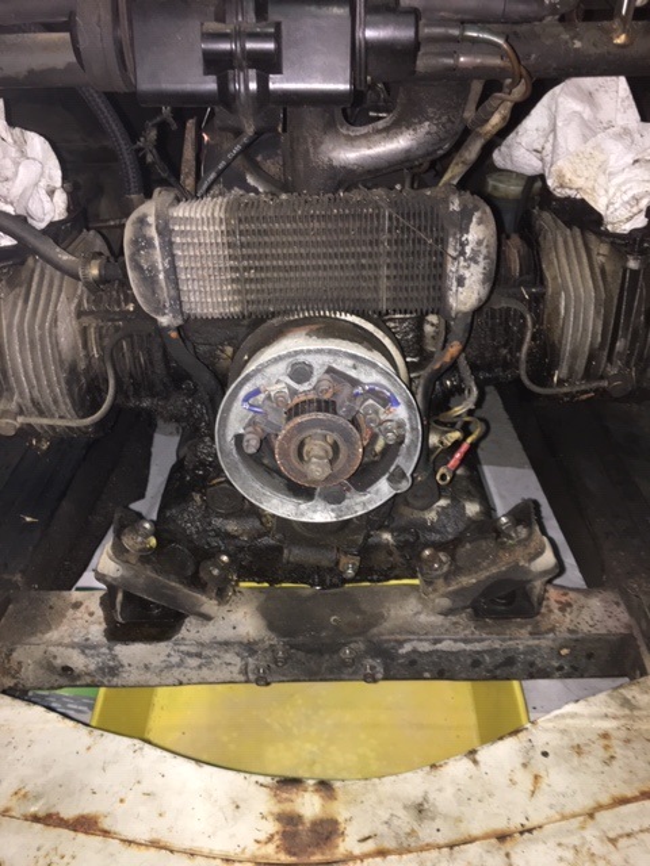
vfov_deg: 61.7
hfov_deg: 48.2
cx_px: 325
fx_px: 726
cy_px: 433
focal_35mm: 29
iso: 64
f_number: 2.2
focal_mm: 4.15
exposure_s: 1/17
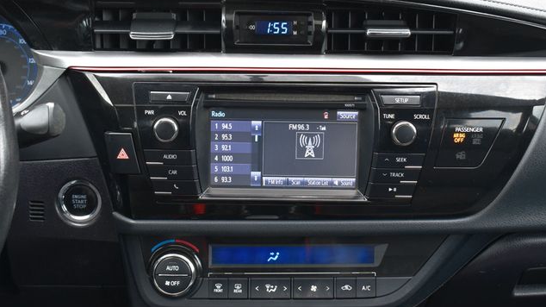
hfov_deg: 37.5
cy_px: 142
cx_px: 275
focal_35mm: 56
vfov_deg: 21.6
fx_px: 804
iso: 400
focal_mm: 35
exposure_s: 1/20
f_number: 6.3
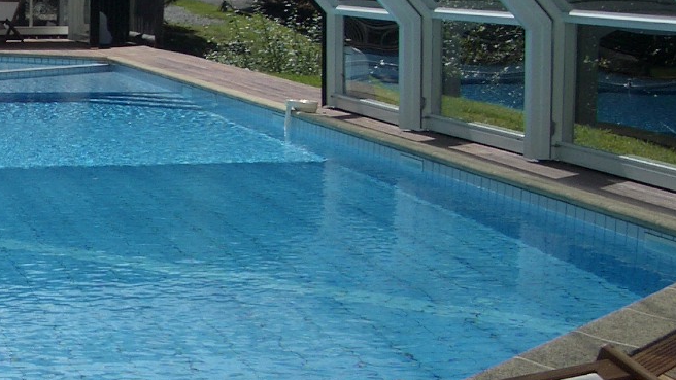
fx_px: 1667
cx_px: -95
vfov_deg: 13.0
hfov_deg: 21.6
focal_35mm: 93
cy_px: 179
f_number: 4.3
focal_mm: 5.8
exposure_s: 1/800
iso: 50
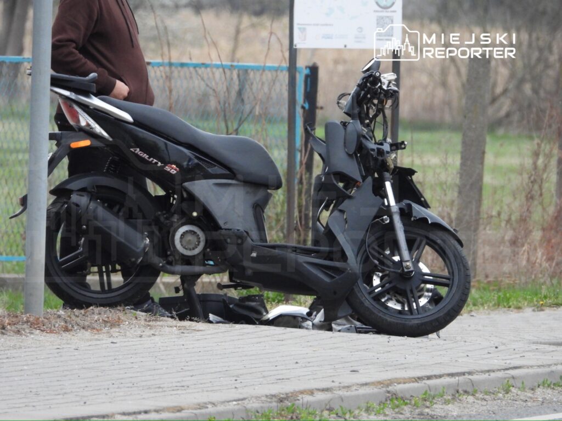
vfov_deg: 1.5
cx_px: 281
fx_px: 16235
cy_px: 210
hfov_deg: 2.0
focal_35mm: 1000
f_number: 5.6
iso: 800
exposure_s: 1/60
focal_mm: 180
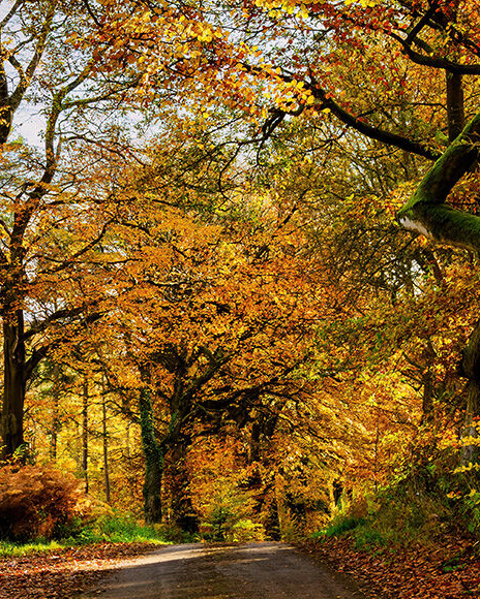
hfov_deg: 15.2
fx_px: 1794
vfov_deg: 18.7
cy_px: 62
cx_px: 256
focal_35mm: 101
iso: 200
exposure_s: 1/40
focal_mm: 25
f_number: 6.3
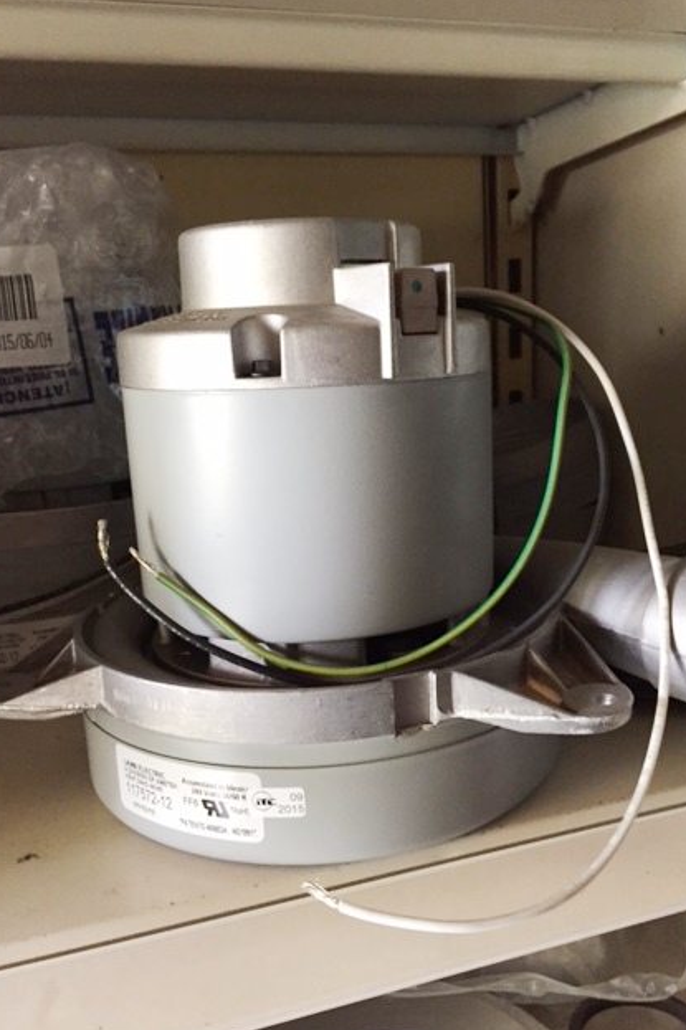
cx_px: 377
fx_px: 887
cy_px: 519
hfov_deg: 42.3
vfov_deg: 60.3
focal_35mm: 31
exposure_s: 1/33
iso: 250
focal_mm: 4.15
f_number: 2.2
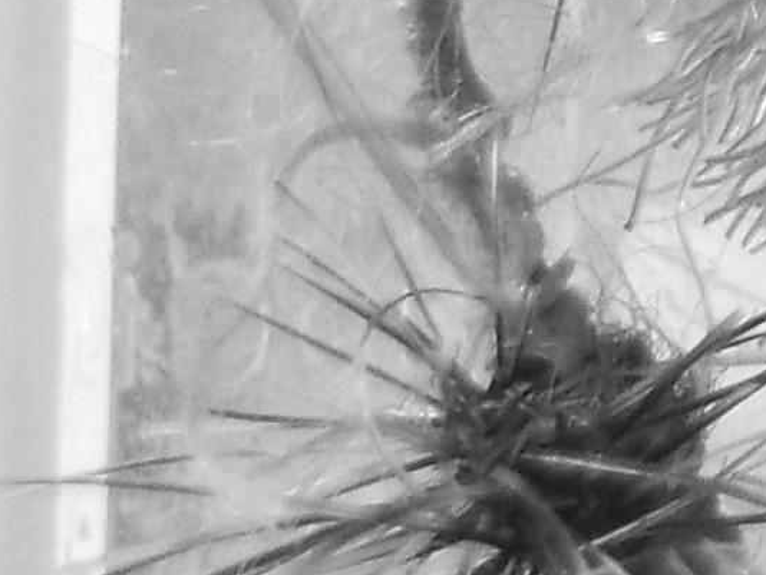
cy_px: -307
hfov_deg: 9.4
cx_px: 1508
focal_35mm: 198
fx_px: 4383
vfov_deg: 7.4
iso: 80
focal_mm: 4.1
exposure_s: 1/200
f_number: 3.3
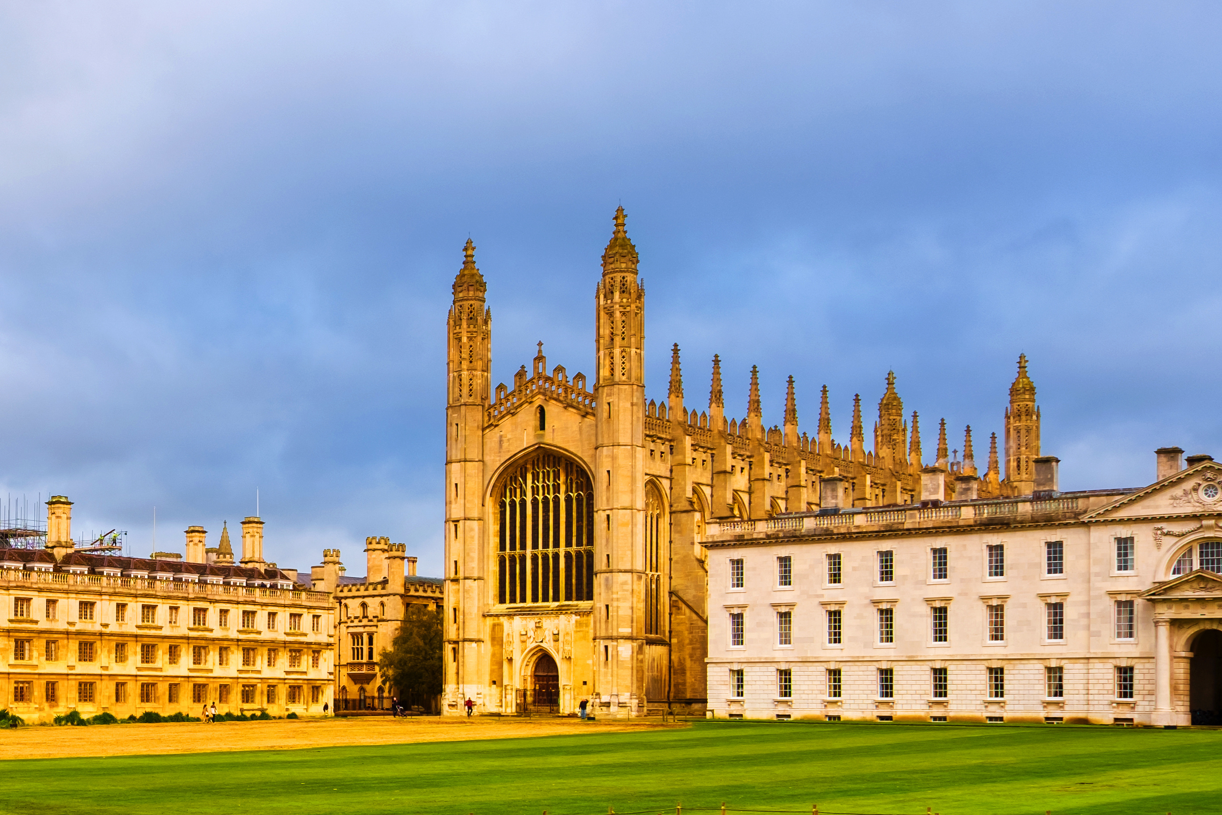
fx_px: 1731
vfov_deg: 25.9
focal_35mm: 51
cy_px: 672
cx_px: 119
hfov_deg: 36.4
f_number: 6.4
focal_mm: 16
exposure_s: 1/160
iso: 200
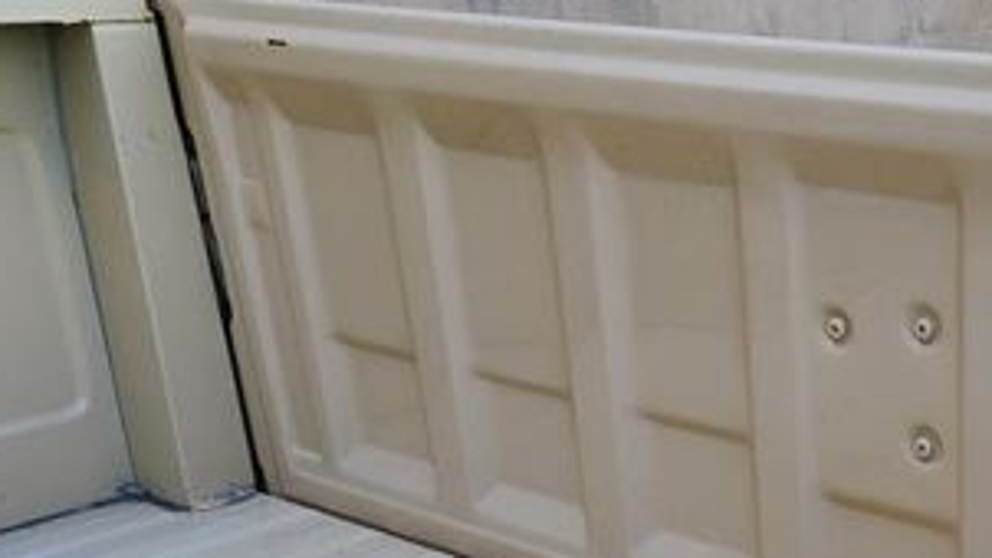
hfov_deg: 32.8
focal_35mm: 60
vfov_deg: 19.0
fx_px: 1579
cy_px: 660
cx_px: 926
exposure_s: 1/225
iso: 40
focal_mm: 5.4
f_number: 1.8
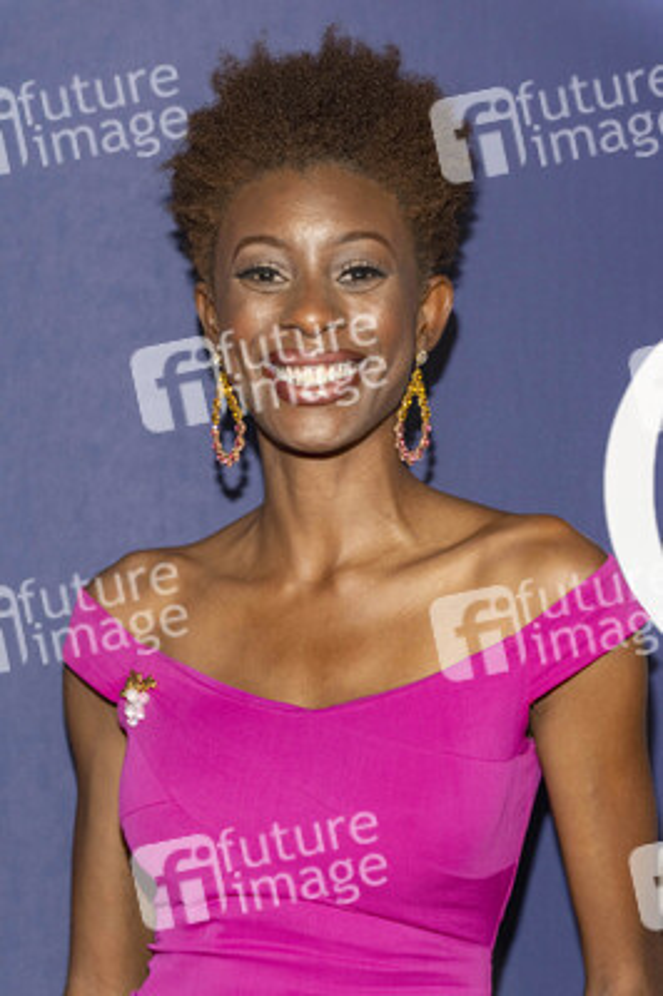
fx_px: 2075
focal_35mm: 75
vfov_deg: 27.0
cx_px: 332
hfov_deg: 18.2
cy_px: 498
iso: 800
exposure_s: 1/200
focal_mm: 75
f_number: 5
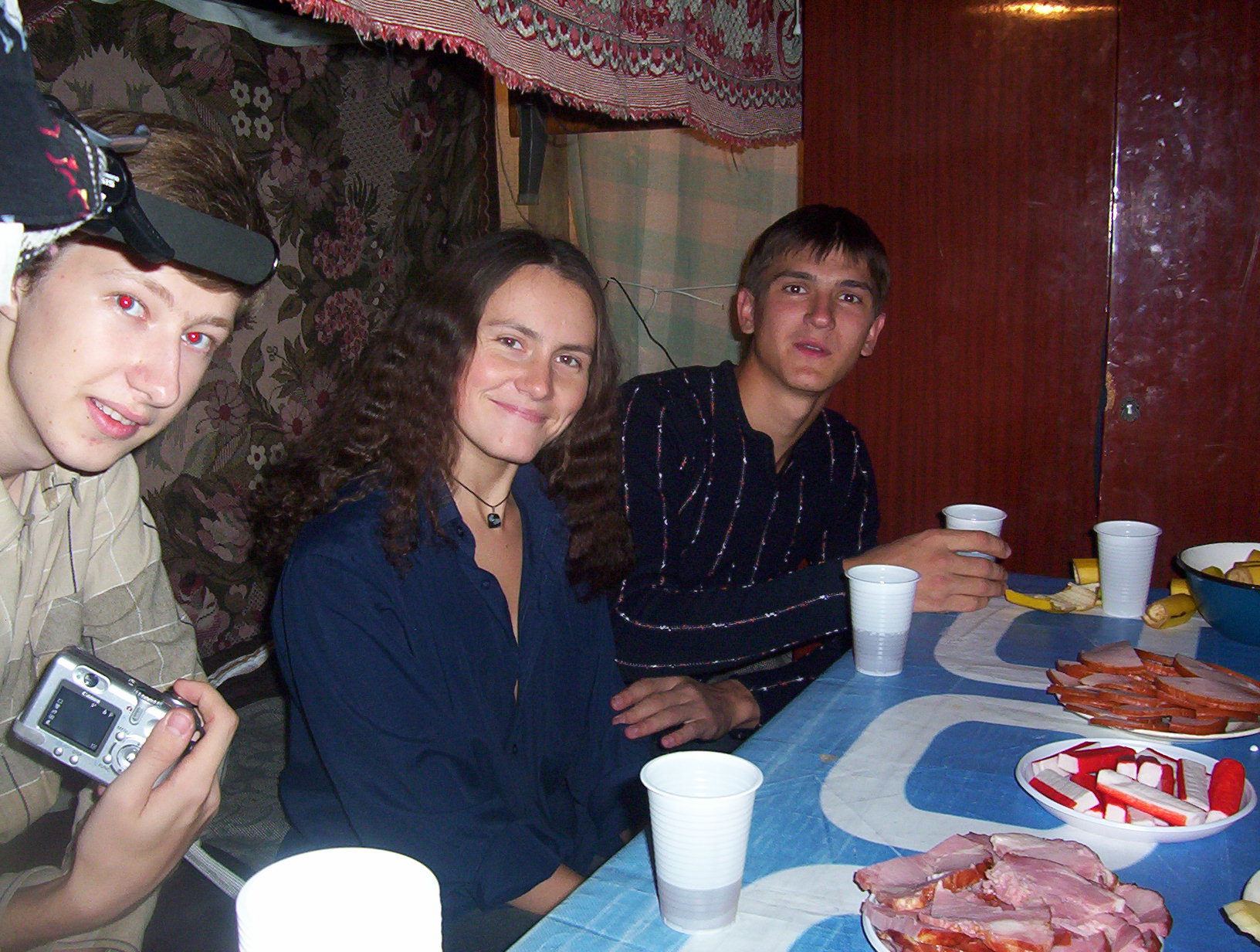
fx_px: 1569
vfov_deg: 33.7
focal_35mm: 43
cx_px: 630
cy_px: 476
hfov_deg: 43.8
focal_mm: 5.77
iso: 140
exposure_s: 1/60
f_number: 2.73
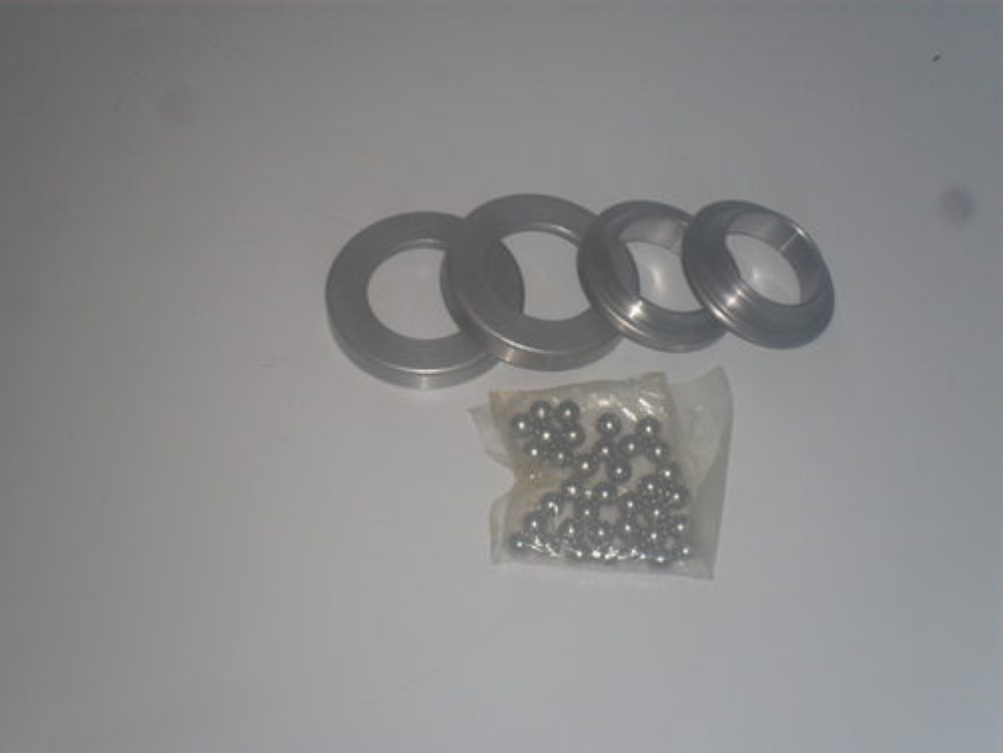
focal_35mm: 108
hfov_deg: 18.2
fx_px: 3129
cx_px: 502
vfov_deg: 13.7
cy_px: 376
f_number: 5
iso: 100
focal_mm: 19.6
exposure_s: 1/60
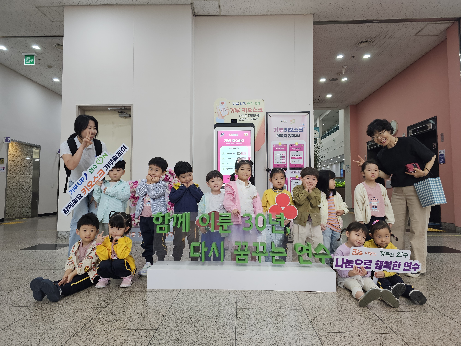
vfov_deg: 58.9
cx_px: 230
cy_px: 173
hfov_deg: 73.9
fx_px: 306
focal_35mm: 23
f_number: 1.7
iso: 160
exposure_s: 1/120
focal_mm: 6.3
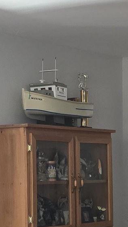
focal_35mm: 137
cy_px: 148
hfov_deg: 8.8
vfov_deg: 15.6
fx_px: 827
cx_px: 149
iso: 500
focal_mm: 6.3
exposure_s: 1/120
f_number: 1.7
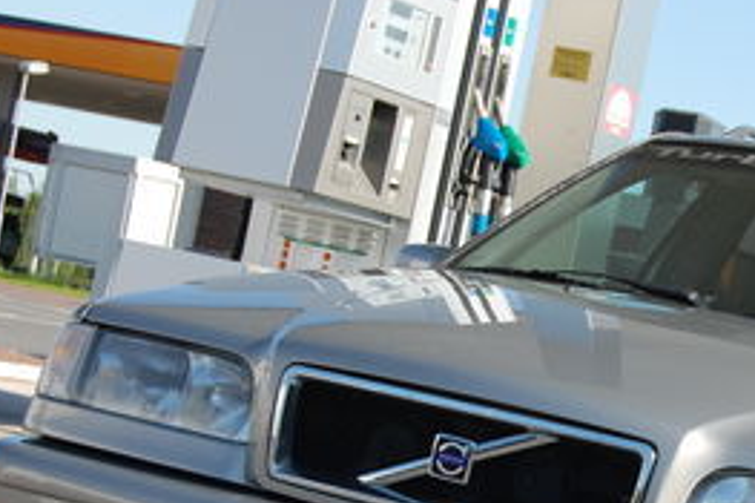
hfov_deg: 13.8
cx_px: 789
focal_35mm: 146
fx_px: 3060
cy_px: 460
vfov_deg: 9.3
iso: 200
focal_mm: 40
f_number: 8
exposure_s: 1/250
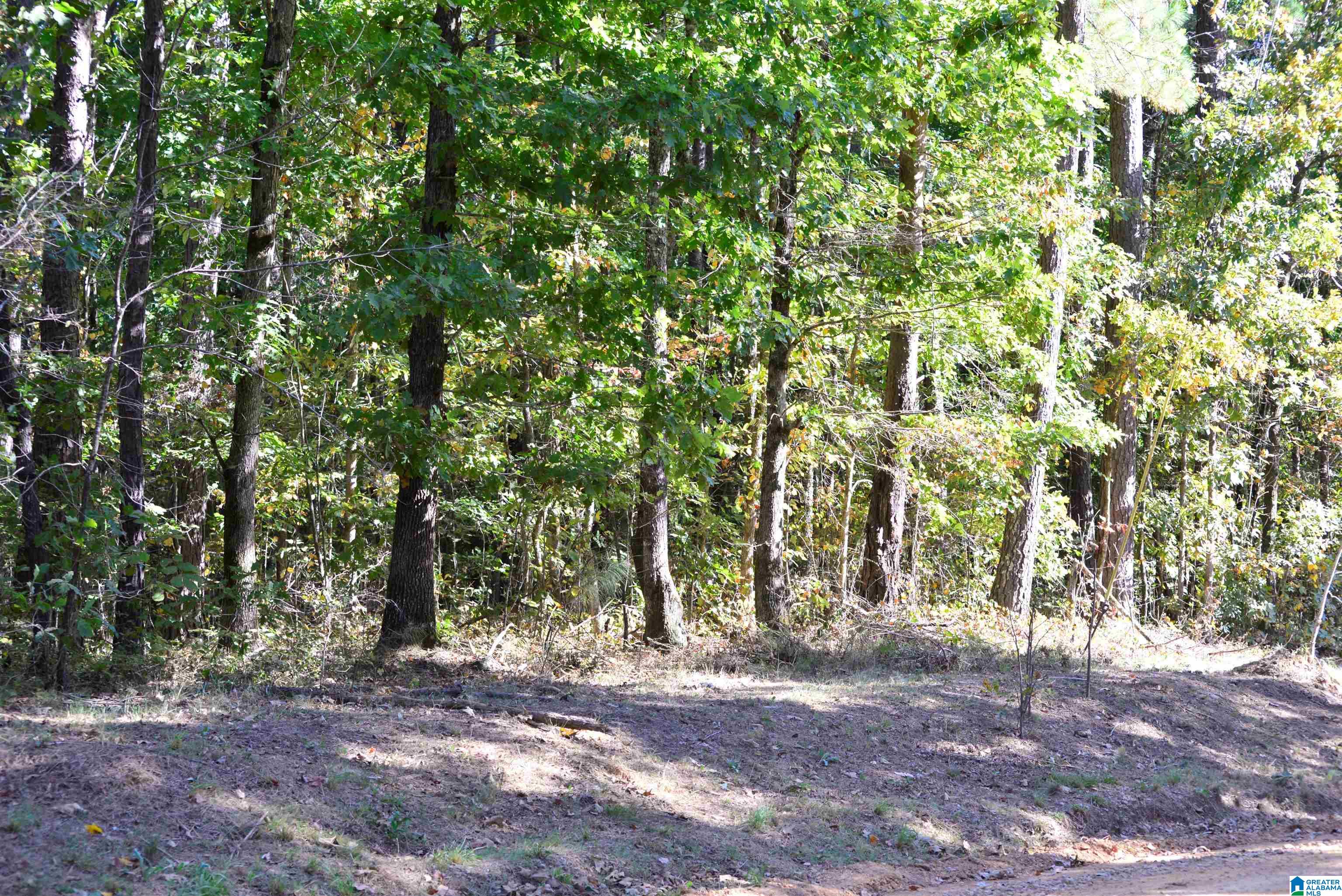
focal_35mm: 70
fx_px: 2610
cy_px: 448
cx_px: 671
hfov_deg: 28.8
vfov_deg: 19.5
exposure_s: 1/640
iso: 2000
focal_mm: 70
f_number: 6.3
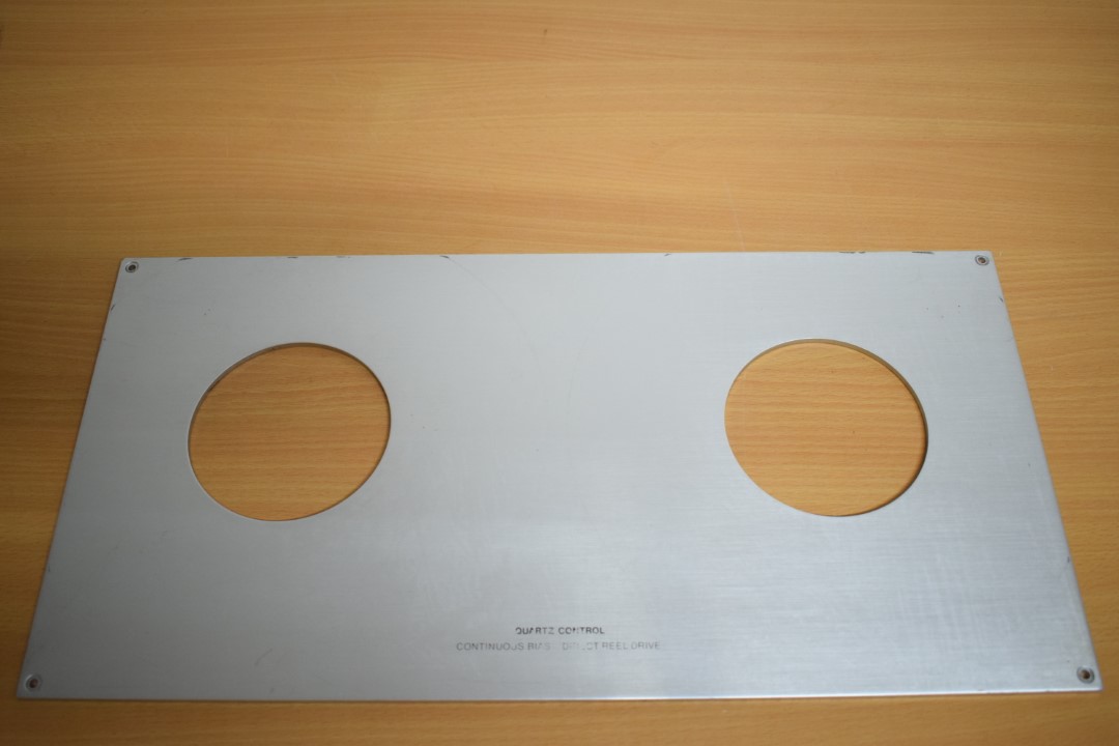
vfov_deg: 36.9
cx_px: 560
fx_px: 1119
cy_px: 373
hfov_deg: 53.1
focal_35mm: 36
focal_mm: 24
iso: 1100
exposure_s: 1/125
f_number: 4
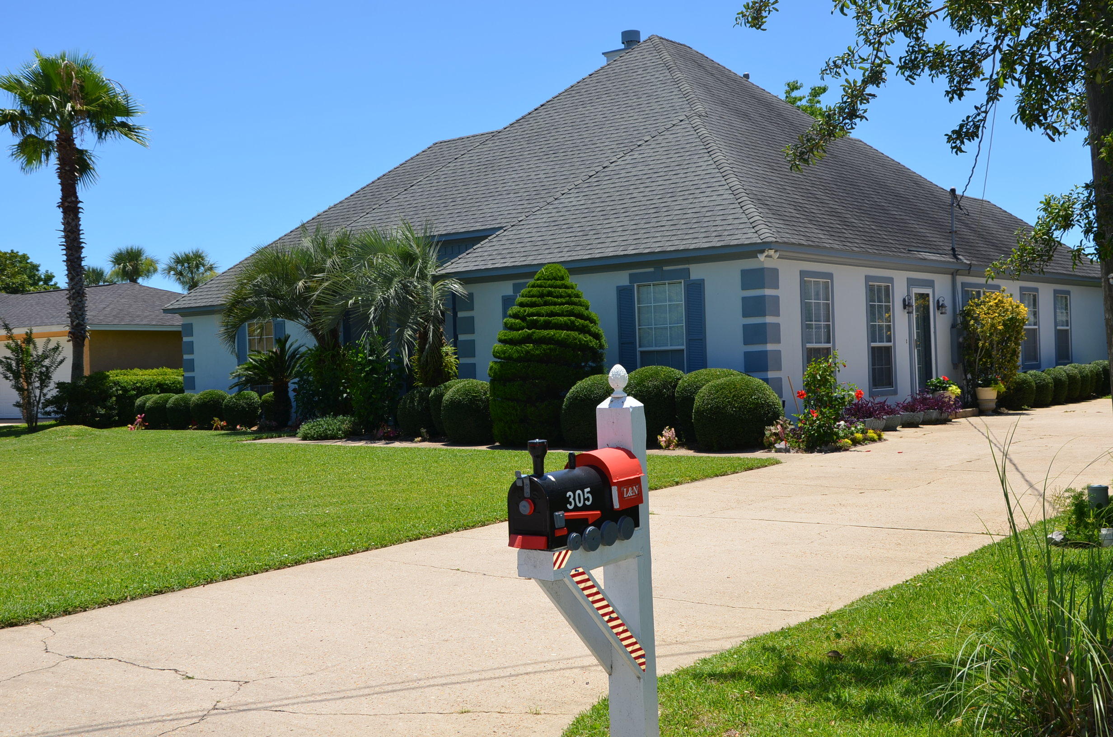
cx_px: 556
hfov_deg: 46.5
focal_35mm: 42
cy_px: 368
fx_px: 1296
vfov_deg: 31.8
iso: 100
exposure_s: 1/250
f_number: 9
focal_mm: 28
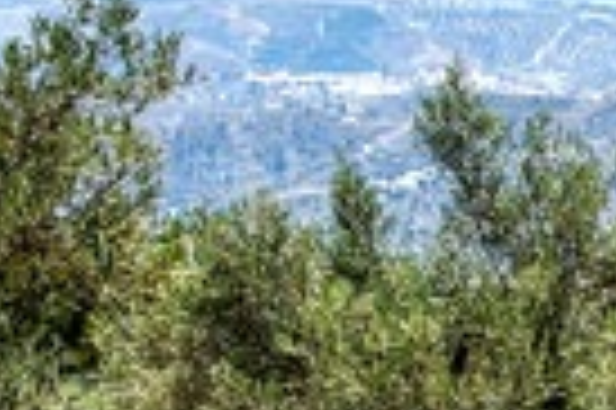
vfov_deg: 6.7
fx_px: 3504
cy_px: 351
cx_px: 913
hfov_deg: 9.8
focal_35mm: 205
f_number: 9
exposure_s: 1/320
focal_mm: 26
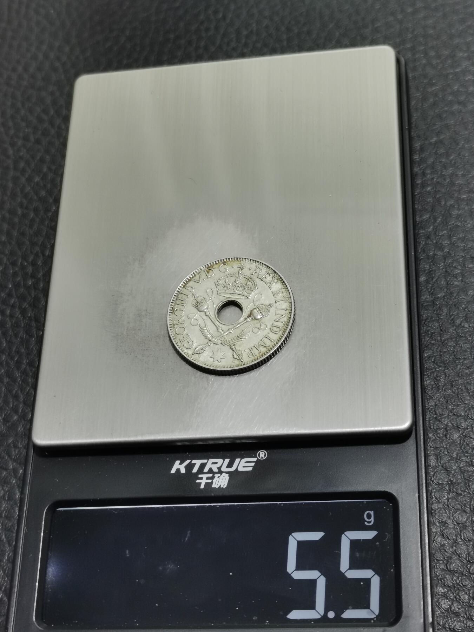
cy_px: 316
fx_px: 1095
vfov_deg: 32.2
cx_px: 237
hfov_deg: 24.4
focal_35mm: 60
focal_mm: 5.58
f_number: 1.8
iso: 100
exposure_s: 1/120
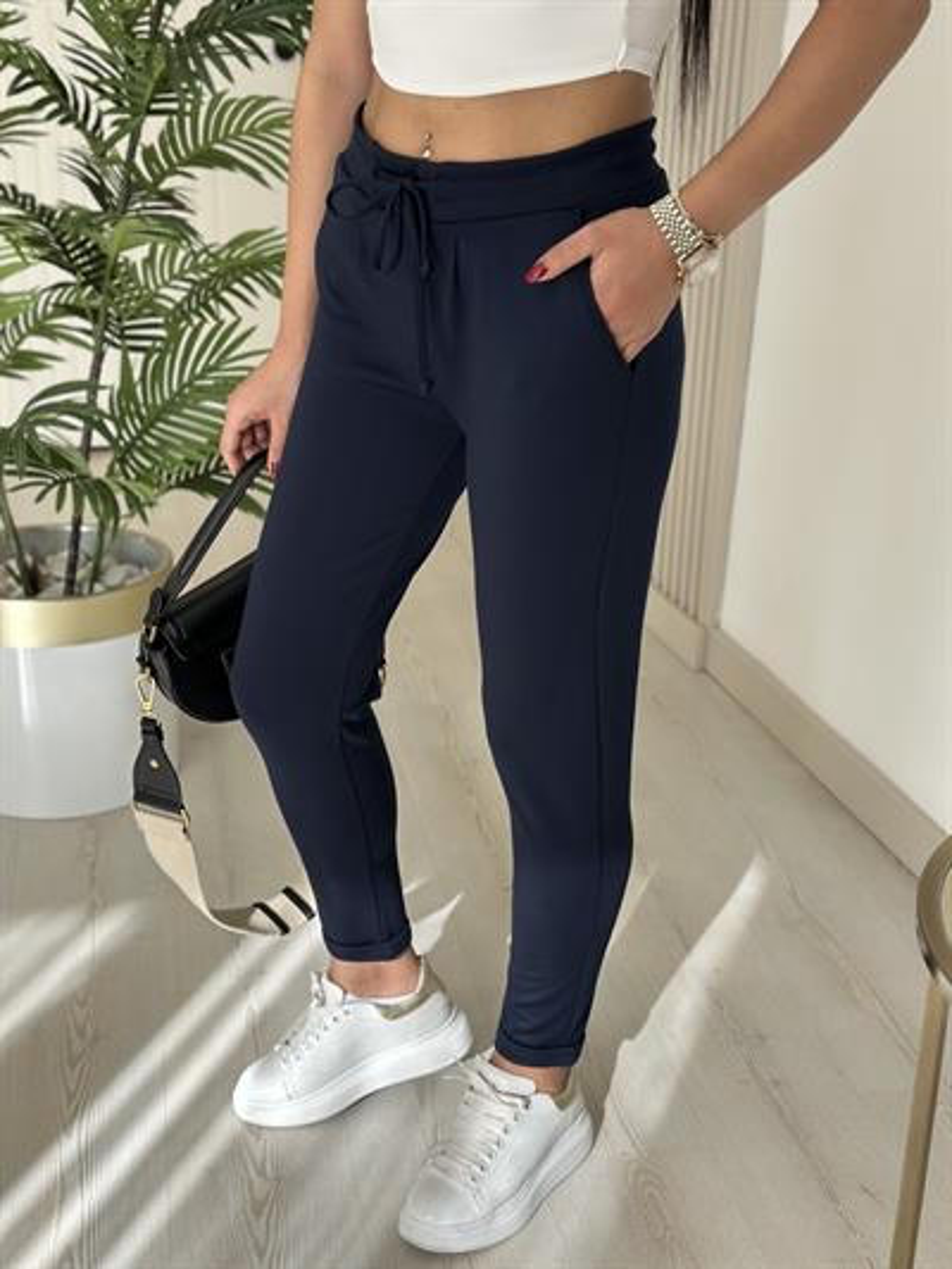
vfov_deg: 39.6
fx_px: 1759
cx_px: 476
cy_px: 634
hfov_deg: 30.3
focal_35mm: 48
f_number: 1.78
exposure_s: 1/527
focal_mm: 6.86
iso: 80
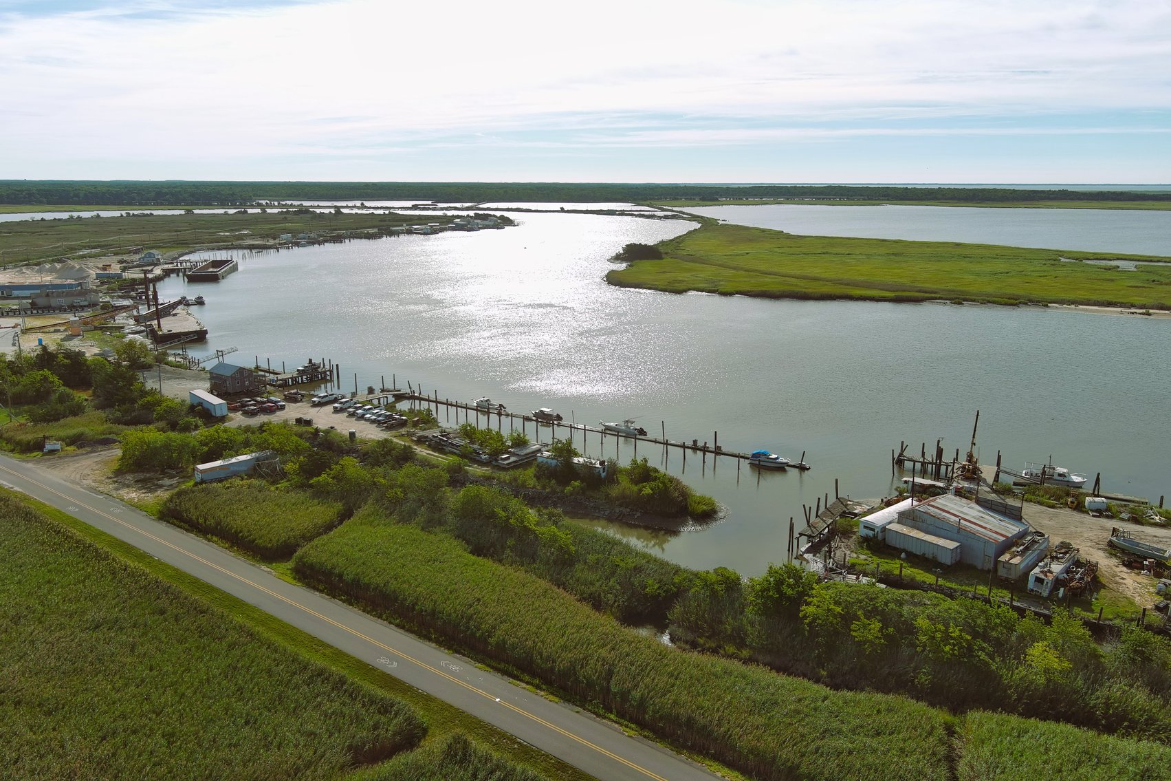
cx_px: 586
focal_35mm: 29
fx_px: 943
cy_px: 390
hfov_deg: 63.7
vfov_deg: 45.0
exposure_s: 1/2000
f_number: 2.8
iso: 100
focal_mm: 10.57
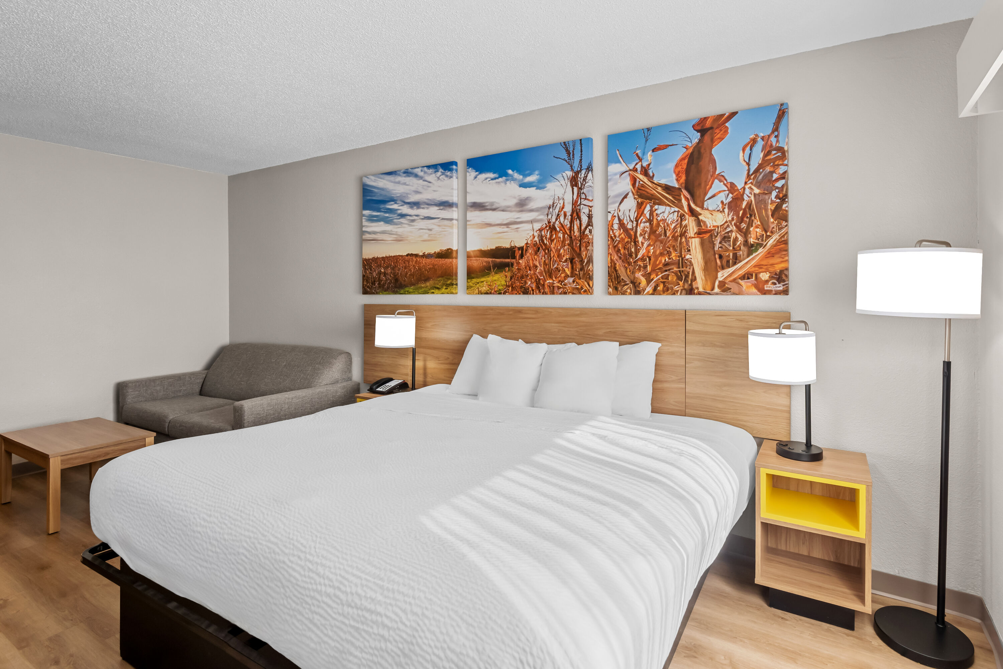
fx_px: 446
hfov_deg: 96.7
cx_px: 502
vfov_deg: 73.8
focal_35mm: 16
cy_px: 334
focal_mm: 16
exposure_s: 1/15
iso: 160
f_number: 9
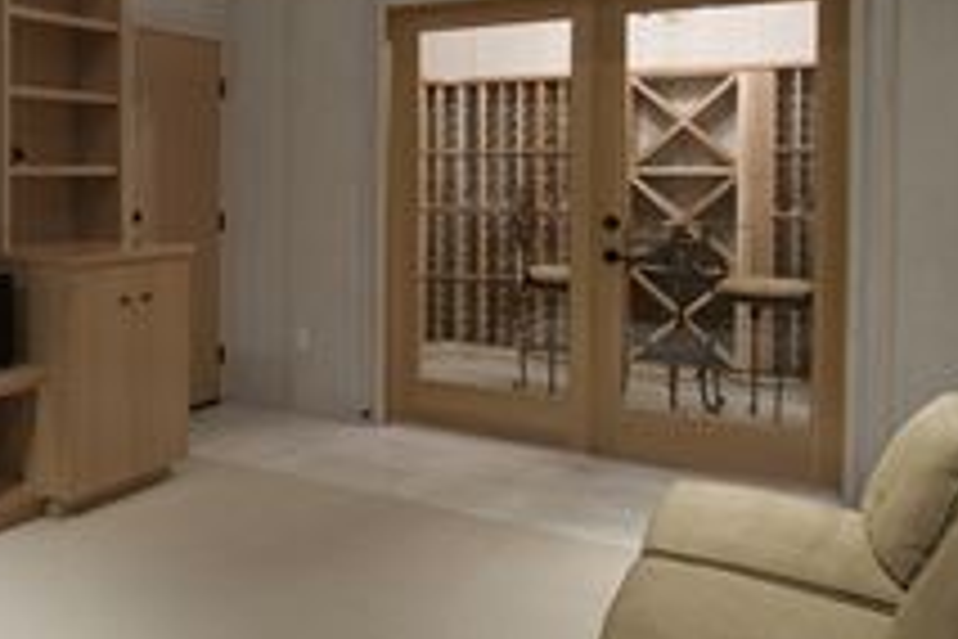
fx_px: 1011
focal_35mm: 38
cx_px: -22
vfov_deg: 34.5
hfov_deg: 42.8
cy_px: 178
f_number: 8
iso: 100
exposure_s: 1/2.5
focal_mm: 12
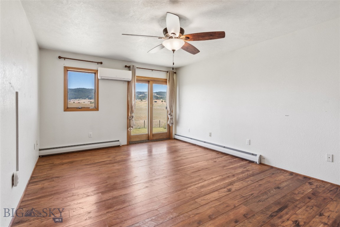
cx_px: 170
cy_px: 114
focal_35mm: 16
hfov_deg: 96.7
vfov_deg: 73.7
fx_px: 151
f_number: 7.1
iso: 320
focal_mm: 16
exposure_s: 1/25
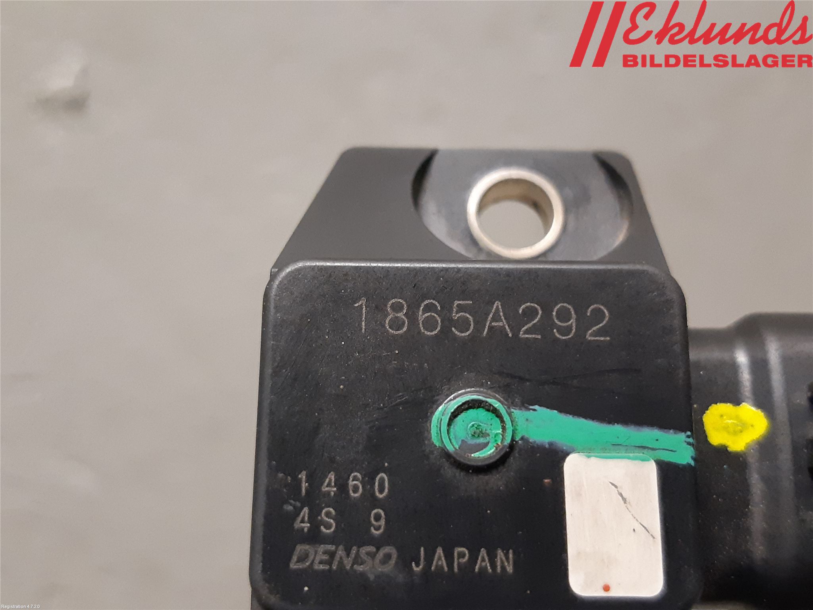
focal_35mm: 26
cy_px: 305
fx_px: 611
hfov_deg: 67.3
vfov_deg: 53.1
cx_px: 406
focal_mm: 3.93
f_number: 1.7
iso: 320
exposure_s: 1/50
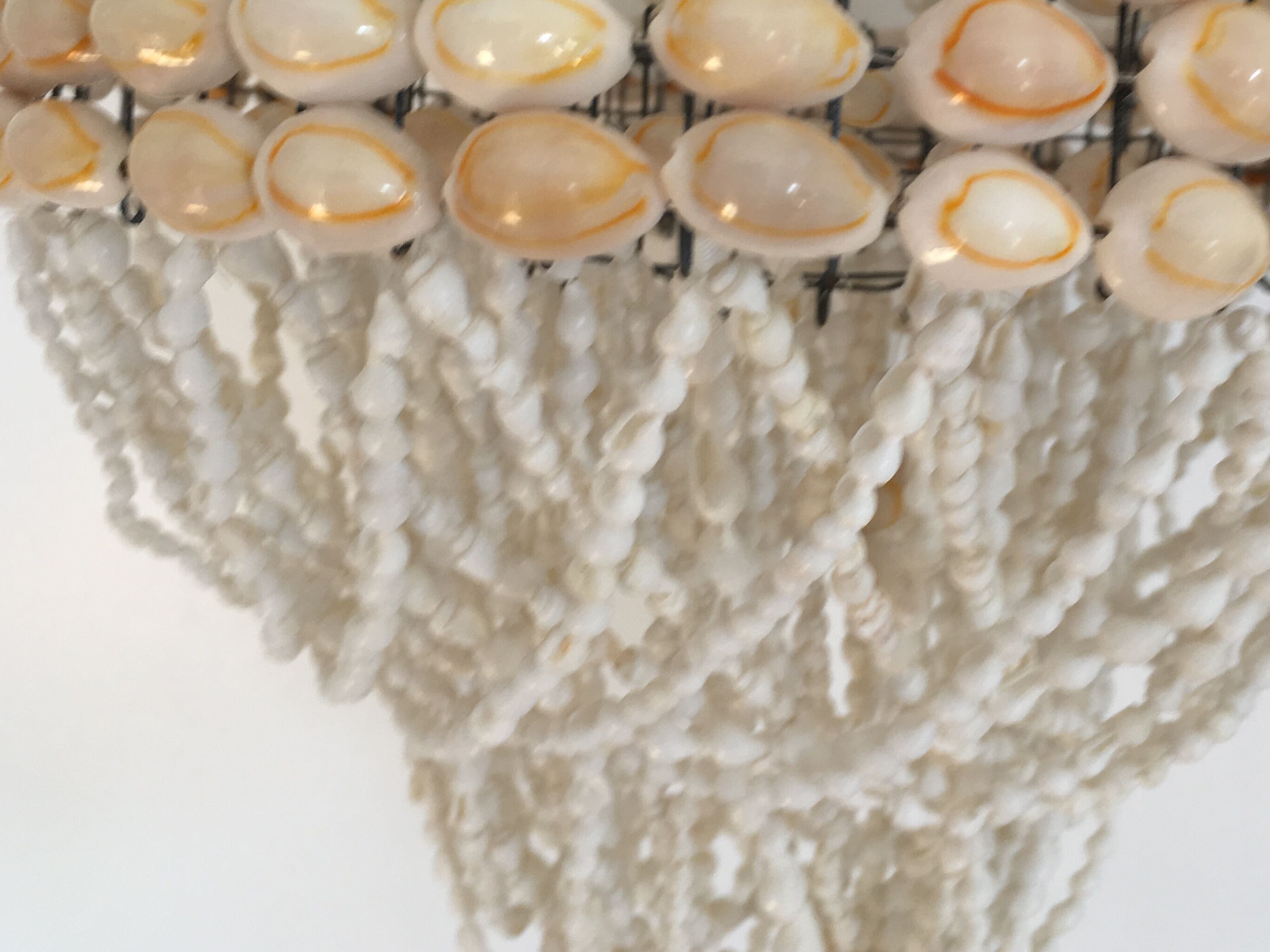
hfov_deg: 43.6
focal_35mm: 43
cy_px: 317
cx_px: 768
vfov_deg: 33.3
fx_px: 1578
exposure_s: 1/50
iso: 32
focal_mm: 4.15
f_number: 2.2
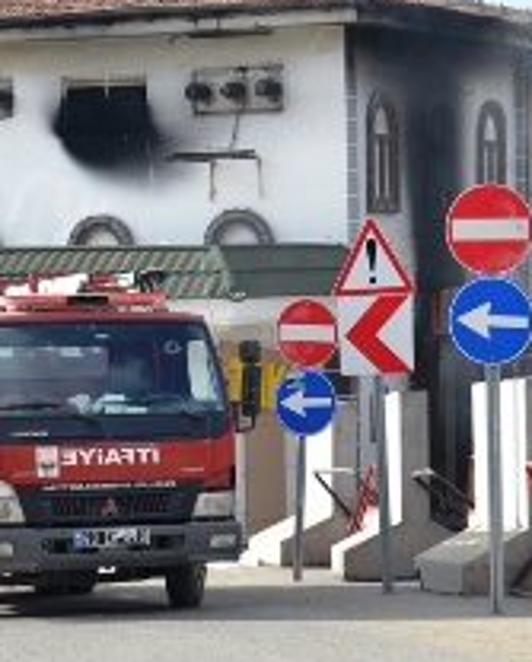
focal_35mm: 158
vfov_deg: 12.2
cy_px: 331
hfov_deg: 9.8
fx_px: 3103
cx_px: 207
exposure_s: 1/160
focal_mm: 52
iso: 100
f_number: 6.3
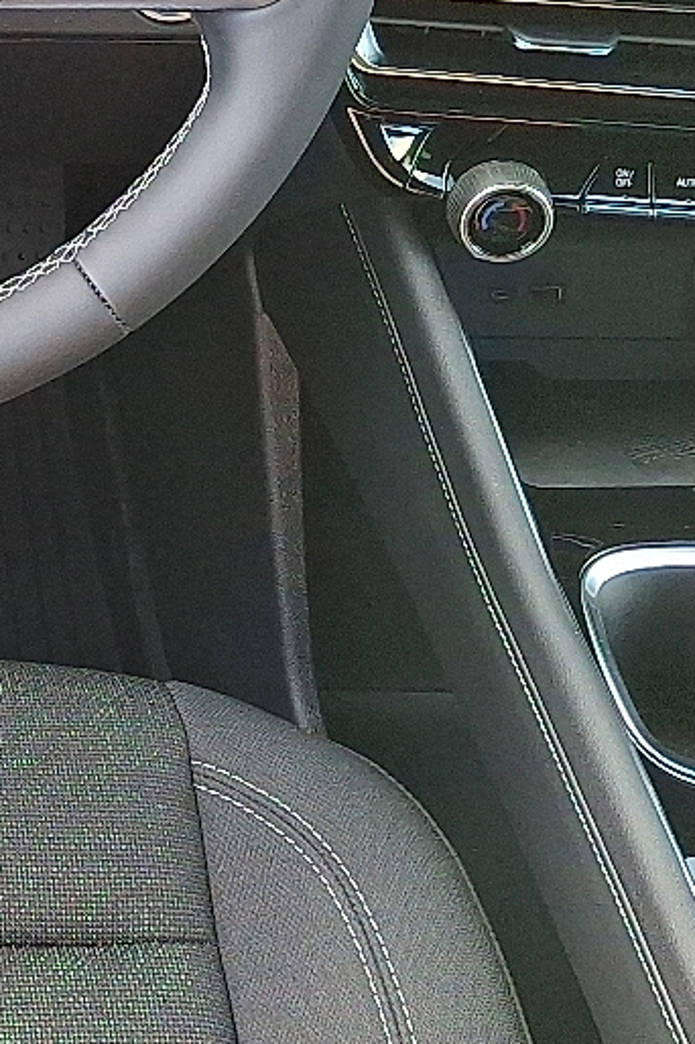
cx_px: -289
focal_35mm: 81
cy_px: 292
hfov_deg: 15.7
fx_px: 2349
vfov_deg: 24.9
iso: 79
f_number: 1.8
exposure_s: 1/120
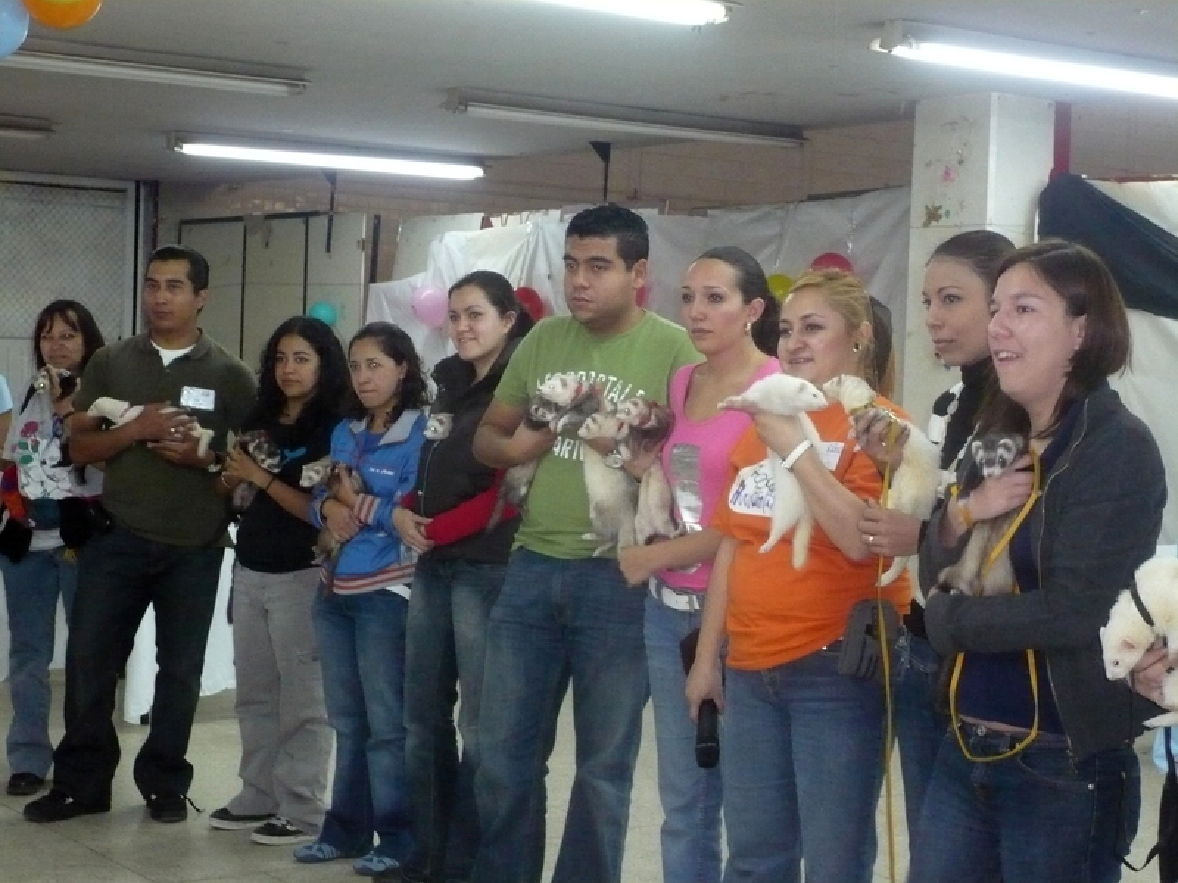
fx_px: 2246
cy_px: 442
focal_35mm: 66
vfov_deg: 22.3
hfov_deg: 29.4
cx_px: 589
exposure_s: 1/30
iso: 640
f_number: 3.9
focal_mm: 10.9
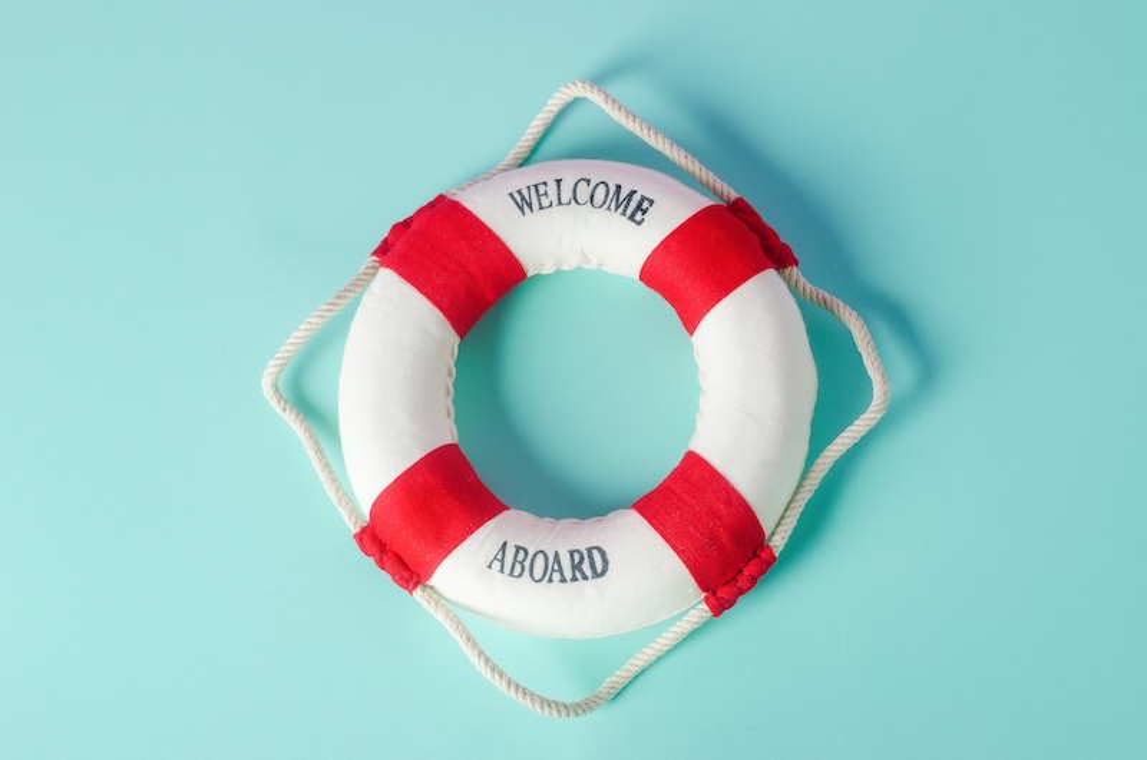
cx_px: 574
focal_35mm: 75
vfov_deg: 18.1
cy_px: 380
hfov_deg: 27.0
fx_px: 2385
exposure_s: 1.6
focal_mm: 50
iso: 100
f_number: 5.6
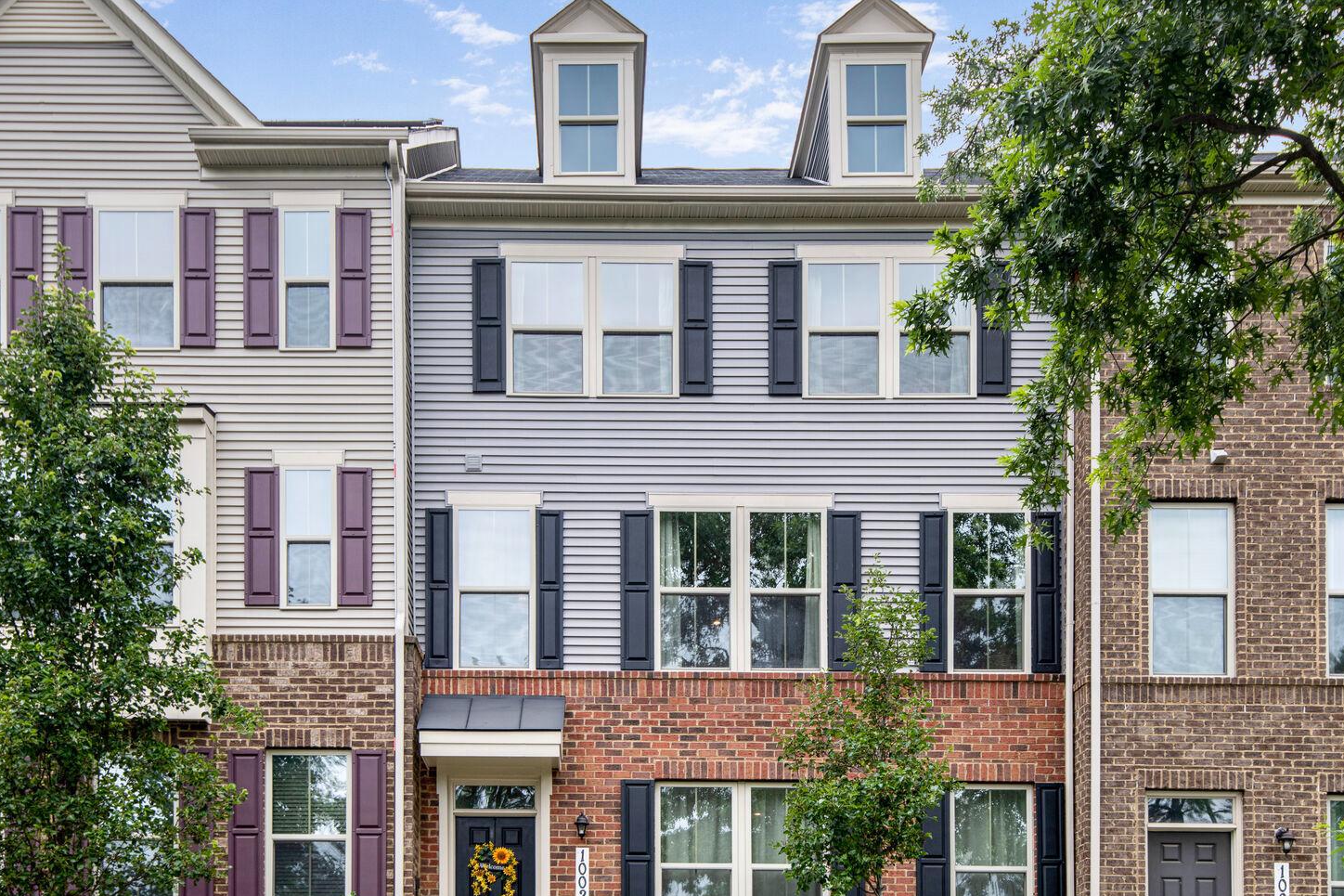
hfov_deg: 51.8
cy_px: 534
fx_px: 1381
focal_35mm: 37
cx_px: 748
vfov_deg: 35.8
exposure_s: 1/125
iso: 200
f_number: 8
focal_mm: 31
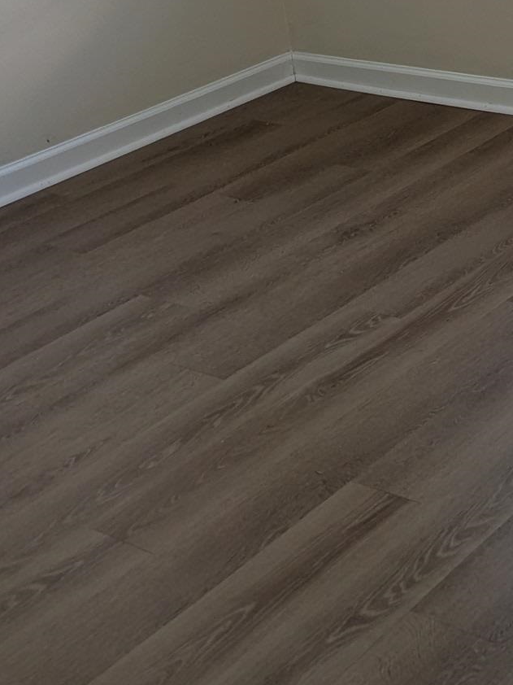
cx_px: 715
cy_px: -50
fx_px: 1443
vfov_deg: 25.0
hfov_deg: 18.4
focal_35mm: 73
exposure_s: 1/60
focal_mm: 6.81
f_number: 1.85
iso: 103
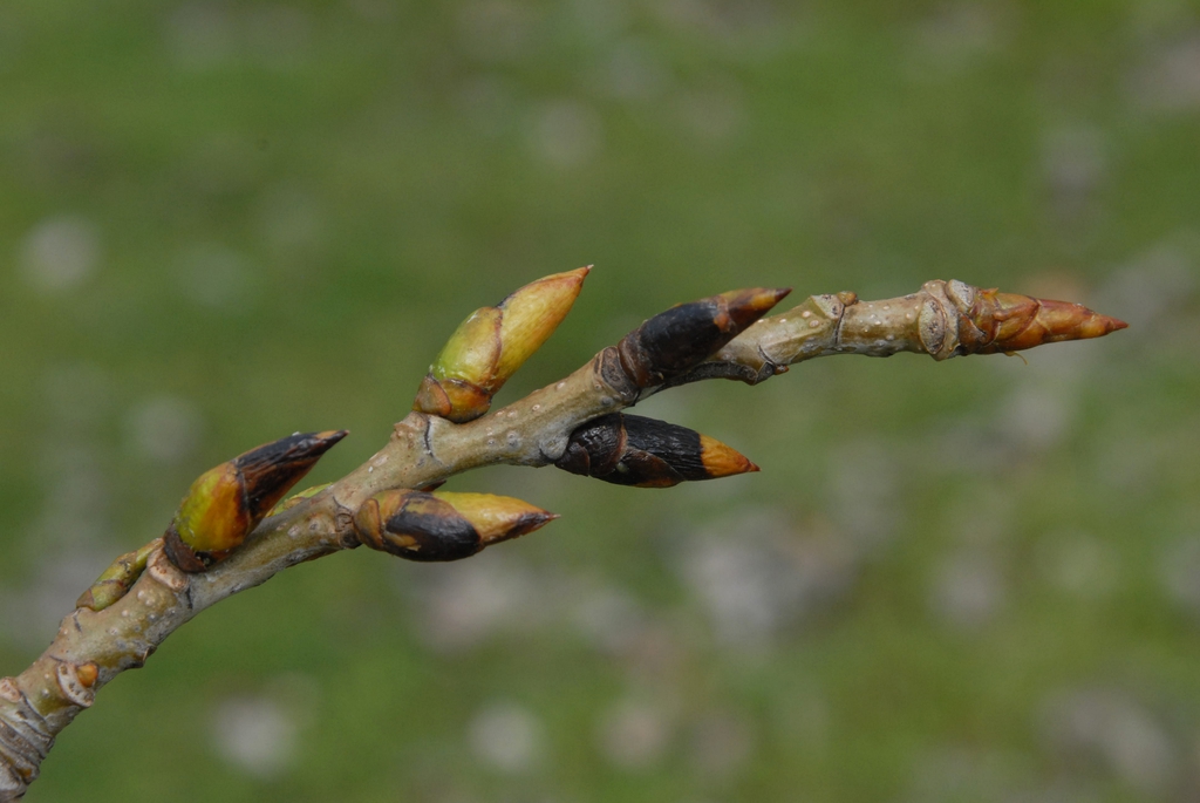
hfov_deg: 16.1
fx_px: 4254
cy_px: 402
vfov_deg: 10.8
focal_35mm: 128
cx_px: 600
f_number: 9
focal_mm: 85
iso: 400
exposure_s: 1/350
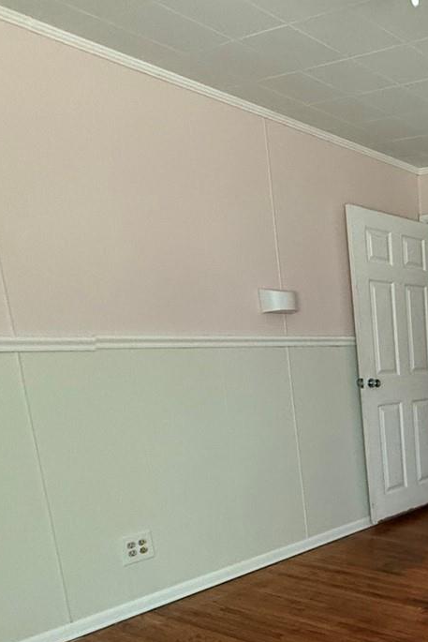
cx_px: 587
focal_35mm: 34
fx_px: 606
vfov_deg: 53.5
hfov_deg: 29.4
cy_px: 472
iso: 400
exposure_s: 1/60
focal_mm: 2.22
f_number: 2.2
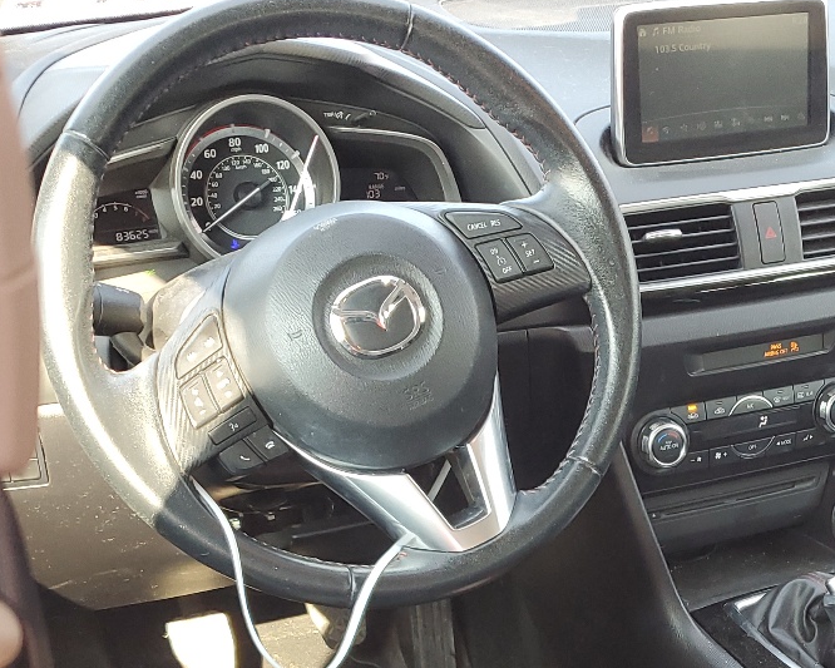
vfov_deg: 23.4
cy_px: 738
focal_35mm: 61
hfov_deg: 30.0
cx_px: 702
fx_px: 1508
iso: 78
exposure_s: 1/120
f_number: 1.5
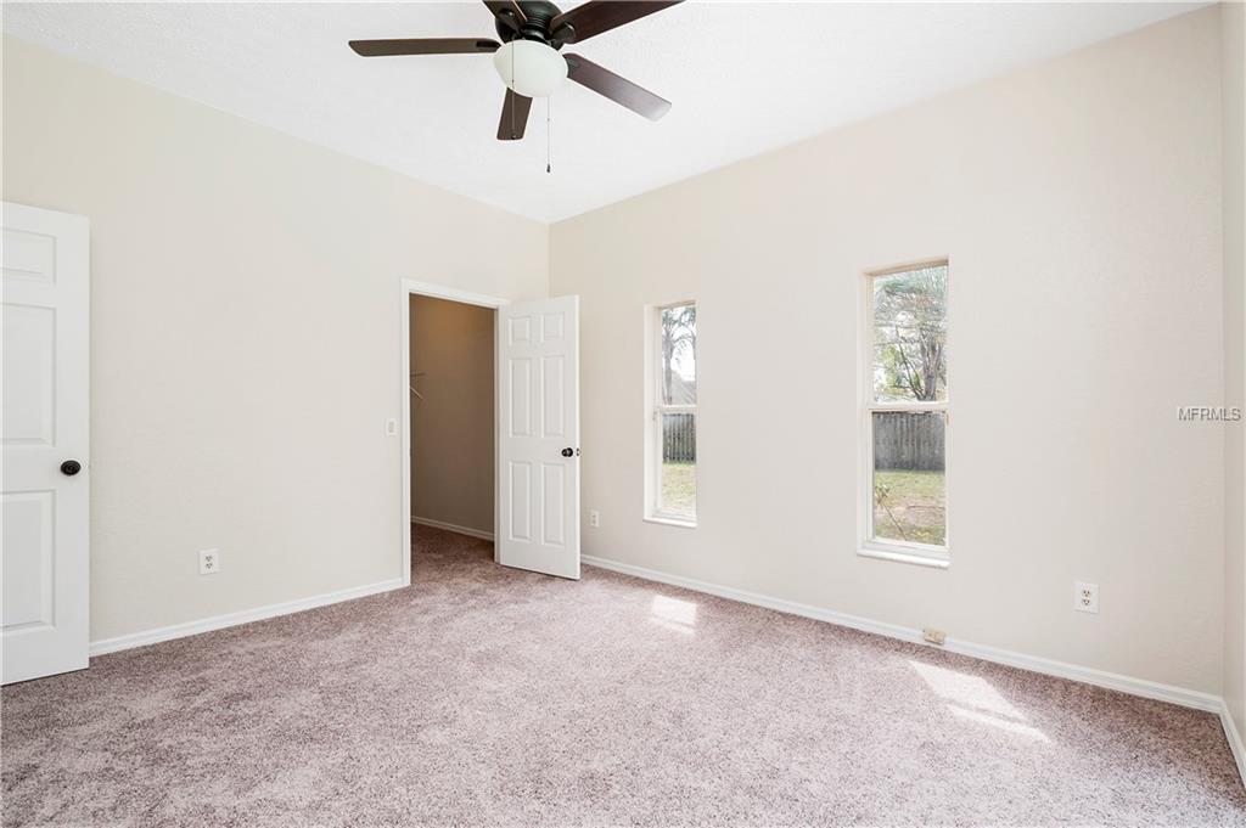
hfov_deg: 100.4
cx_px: 623
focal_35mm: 15
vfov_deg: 77.2
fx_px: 519
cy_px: 414
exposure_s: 1/20
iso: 320
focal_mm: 15
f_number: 7.1
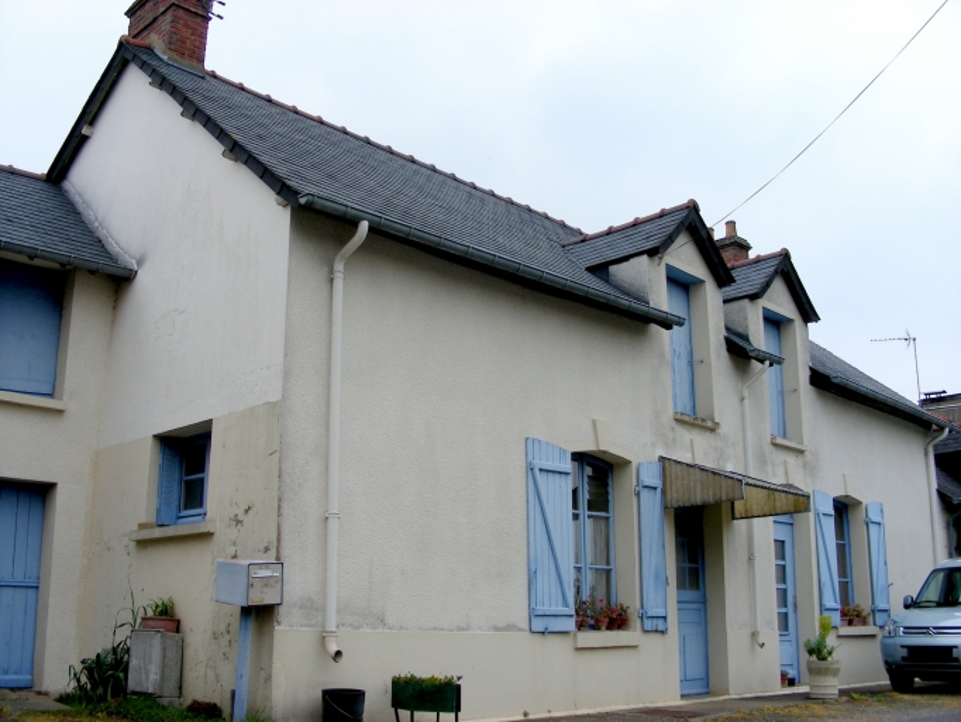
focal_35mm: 38
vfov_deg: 37.7
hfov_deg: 49.0
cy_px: 361
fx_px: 1055
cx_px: 480
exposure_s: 1/354
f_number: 4
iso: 50
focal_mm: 6.3
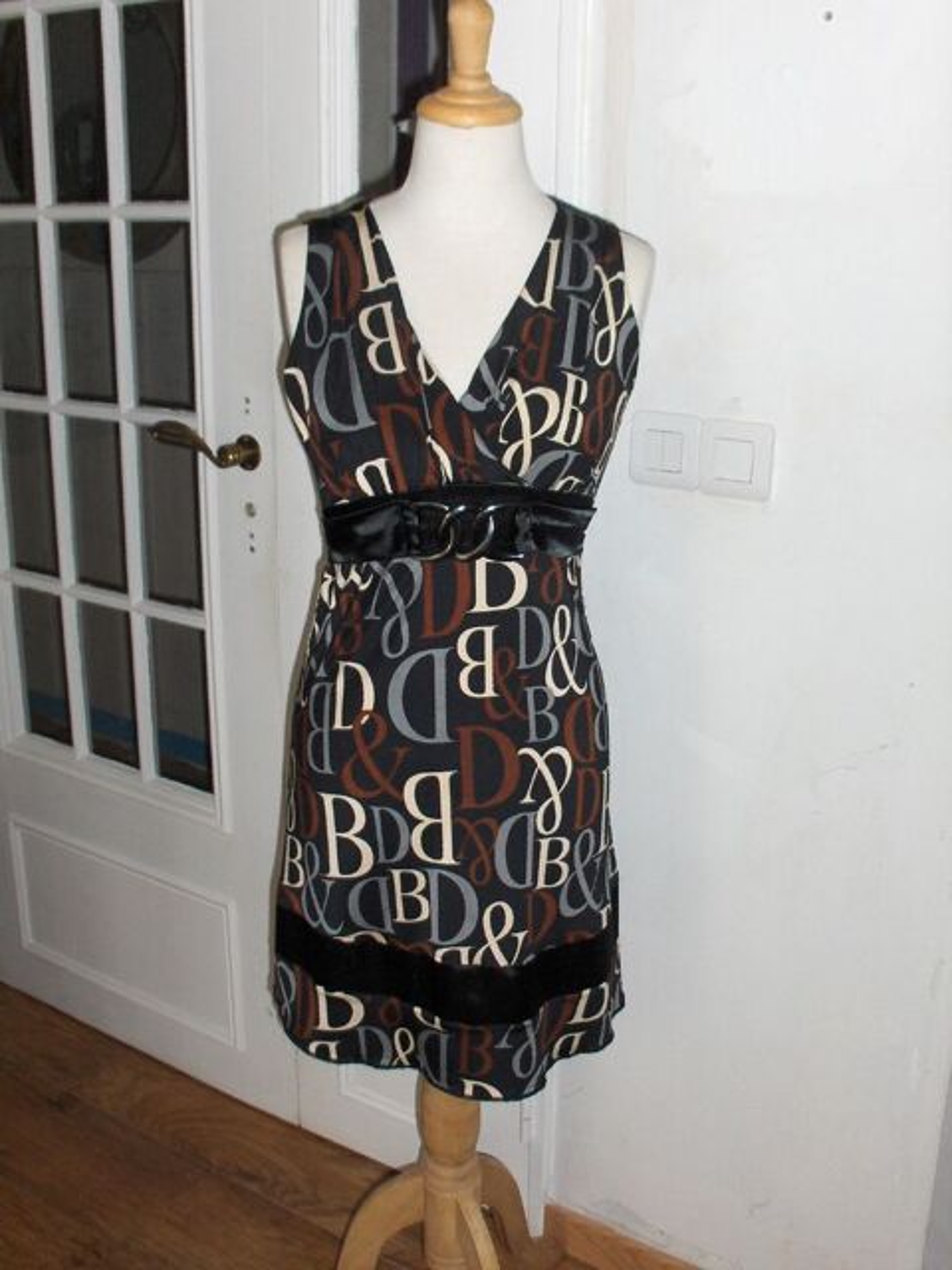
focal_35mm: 28
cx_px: 476
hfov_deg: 49.7
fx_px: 1027
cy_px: 635
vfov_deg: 63.4
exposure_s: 1/60
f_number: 2.8
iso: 57
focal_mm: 5.8
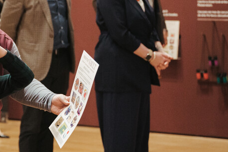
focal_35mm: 125
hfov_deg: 16.0
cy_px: 30
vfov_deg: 10.9
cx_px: -7
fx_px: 791
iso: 2000
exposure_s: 1/100
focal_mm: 56
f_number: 2.8
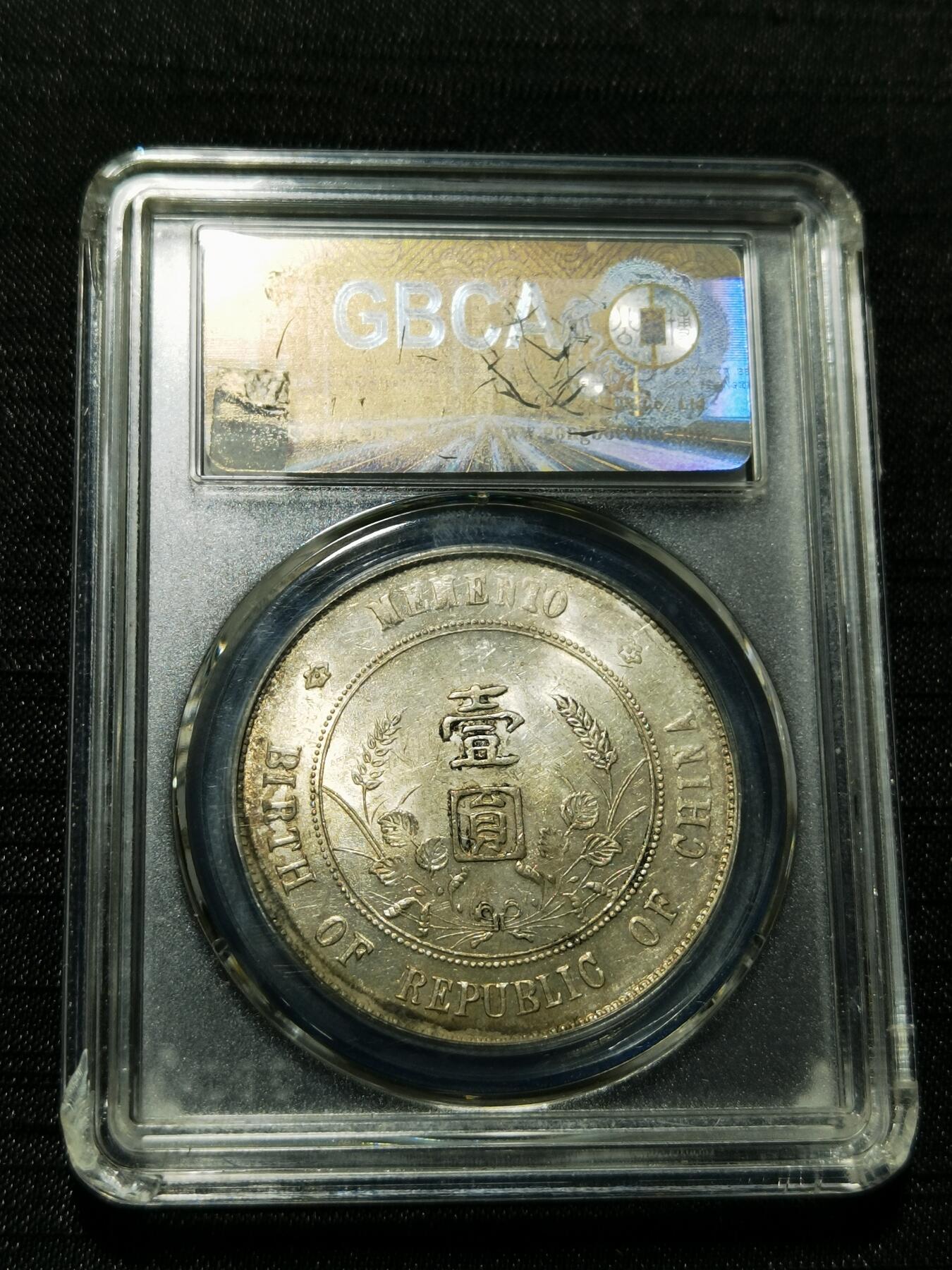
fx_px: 2347
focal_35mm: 64
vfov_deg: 30.3
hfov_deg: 22.9
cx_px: 476
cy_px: 635
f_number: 1.9
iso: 50
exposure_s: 1/125
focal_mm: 6.67
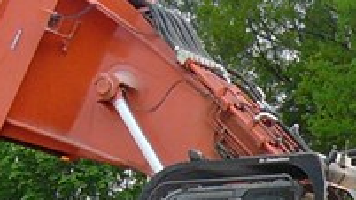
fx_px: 1803
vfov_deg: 6.3
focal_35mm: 191
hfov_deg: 11.3
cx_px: 195
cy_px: 234
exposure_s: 1/400
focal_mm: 4.7
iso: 100
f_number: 2.8
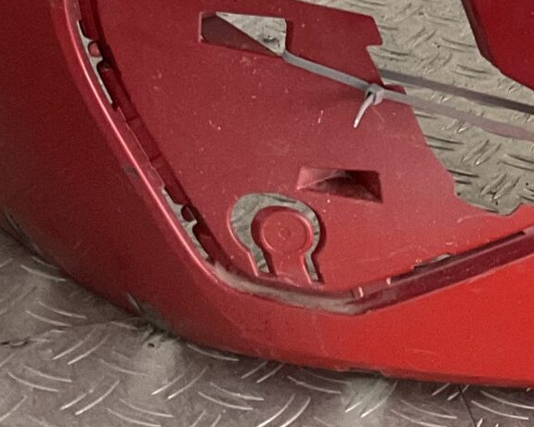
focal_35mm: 126
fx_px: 1991
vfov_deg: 11.8
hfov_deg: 14.2
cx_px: 809
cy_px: -188
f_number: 1.8
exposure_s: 1/60
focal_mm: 3
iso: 125
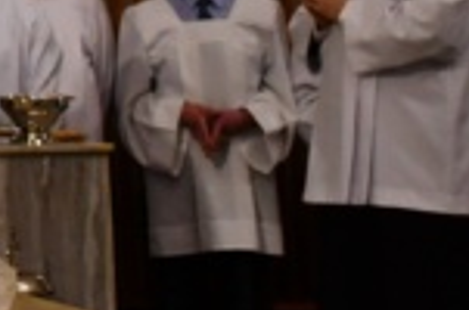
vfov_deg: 4.9
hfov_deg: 7.0
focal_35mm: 272
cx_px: -820
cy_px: -485
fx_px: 3536
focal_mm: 27
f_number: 4
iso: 1000
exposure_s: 1/125
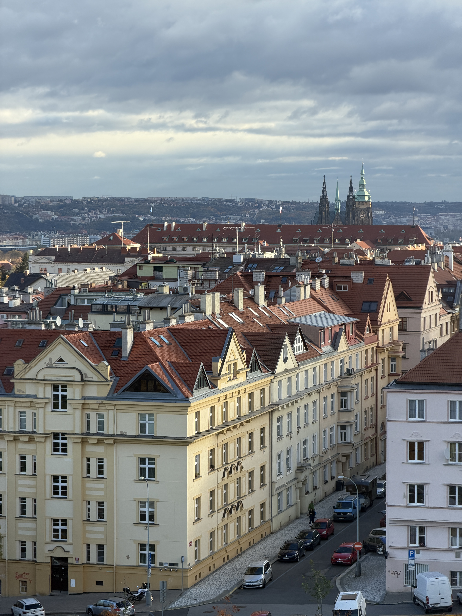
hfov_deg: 14.8
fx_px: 1780
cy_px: 308
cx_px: 231
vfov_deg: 19.6
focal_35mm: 100
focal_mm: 16.89
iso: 50
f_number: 2.8
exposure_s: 1/319
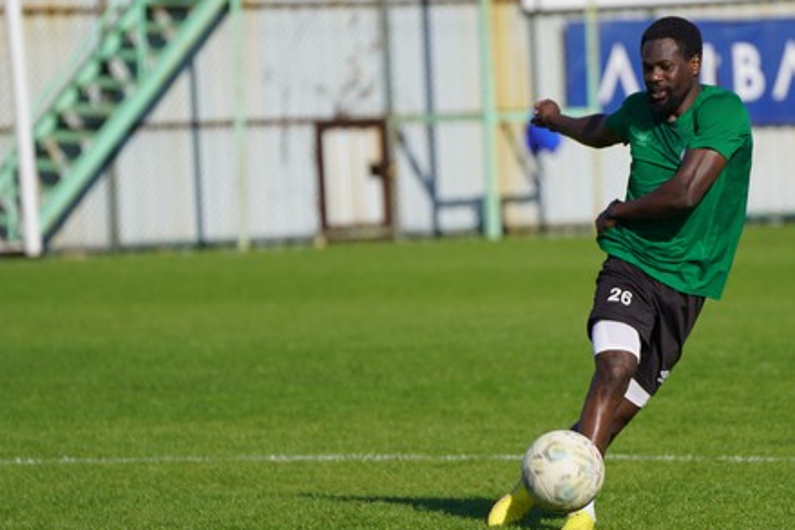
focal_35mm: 440
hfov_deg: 4.7
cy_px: 321
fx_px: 9719
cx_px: 527
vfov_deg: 3.1
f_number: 5.6
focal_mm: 288
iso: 100
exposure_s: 1/640
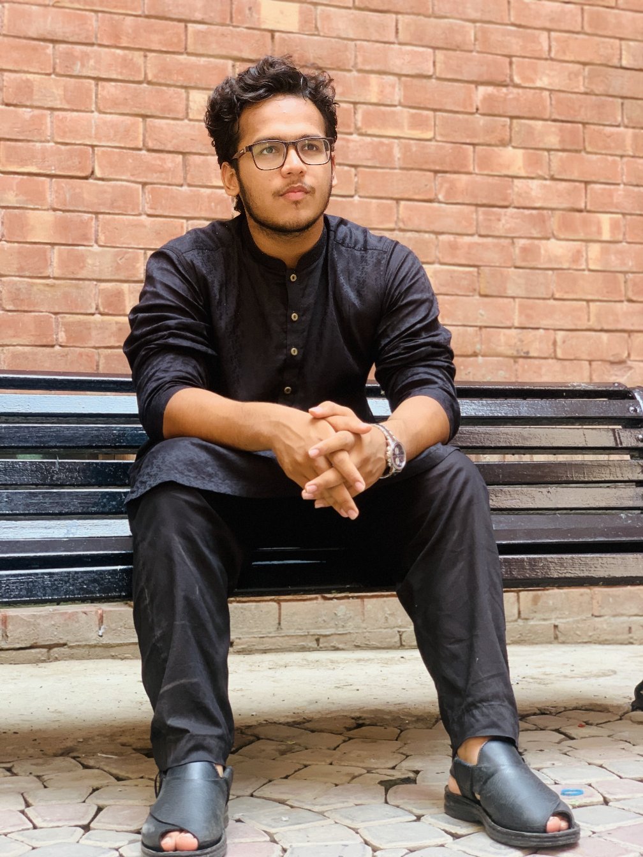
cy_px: 428
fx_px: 1288
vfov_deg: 36.8
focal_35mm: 52
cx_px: 322
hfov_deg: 28.0
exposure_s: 1/122
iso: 125
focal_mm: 6
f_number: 2.4
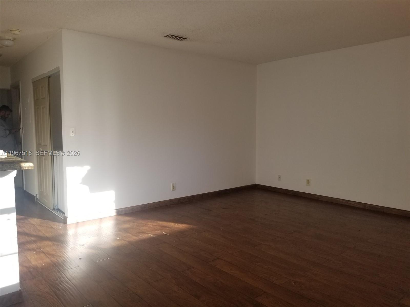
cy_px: 154
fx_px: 308
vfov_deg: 53.1
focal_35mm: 26
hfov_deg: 67.3
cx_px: 205
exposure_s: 1/307
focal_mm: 4.25
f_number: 1.7
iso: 50
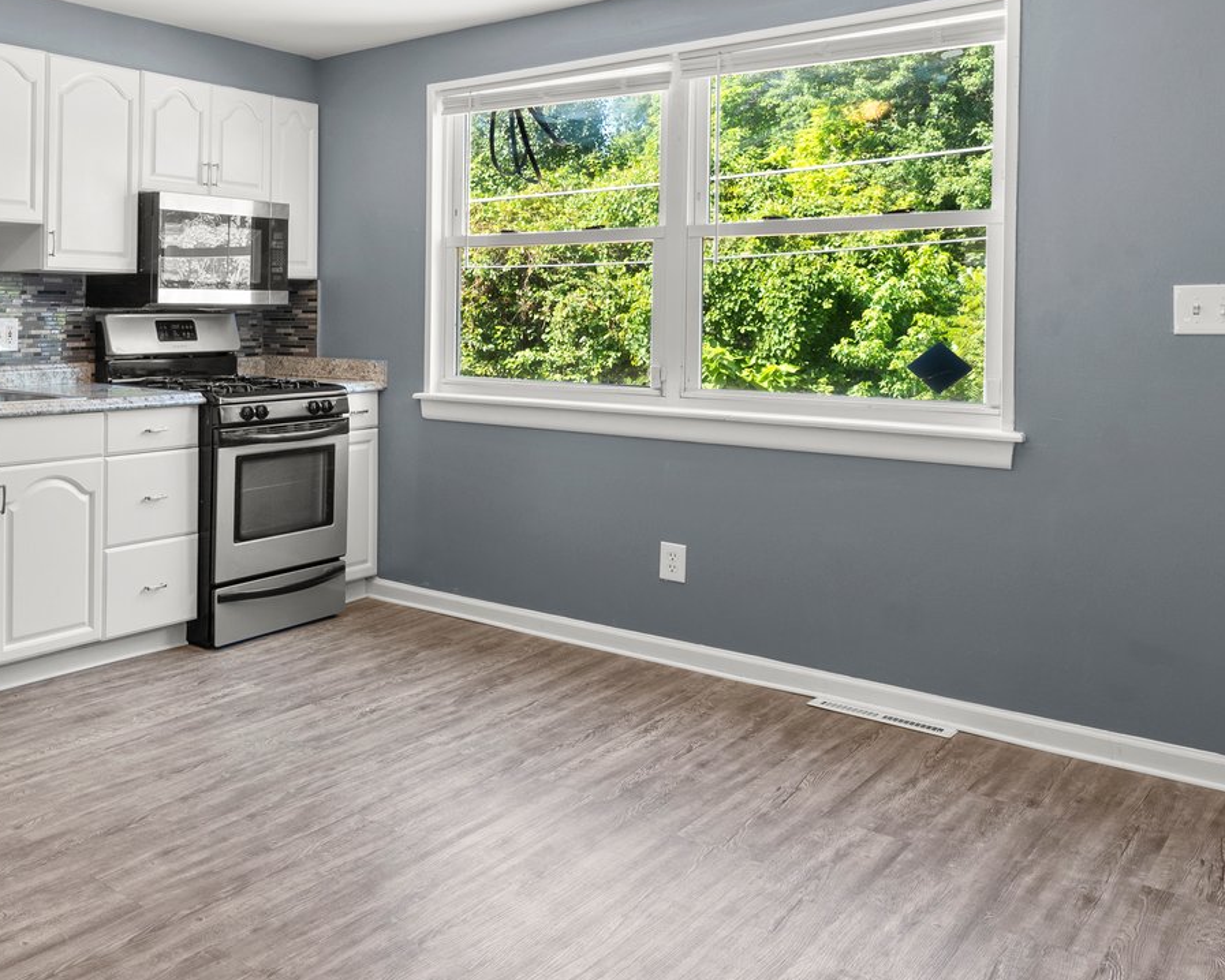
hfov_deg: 49.1
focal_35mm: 30
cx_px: 25
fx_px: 1088
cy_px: 285
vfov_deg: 47.3
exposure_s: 1/8
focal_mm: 14
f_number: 8
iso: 250
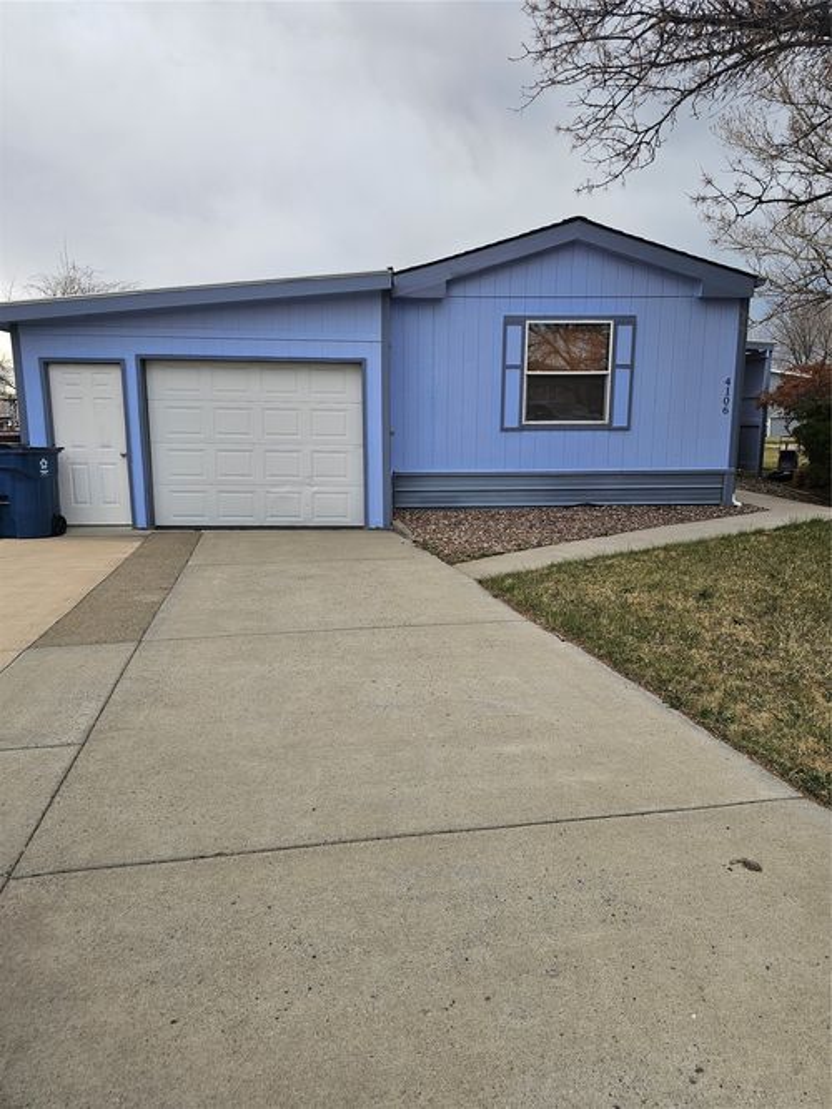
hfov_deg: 58.9
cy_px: 554
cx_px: 416
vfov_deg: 73.9
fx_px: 737
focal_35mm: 23
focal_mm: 6.3
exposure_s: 1/359
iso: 32
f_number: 1.7
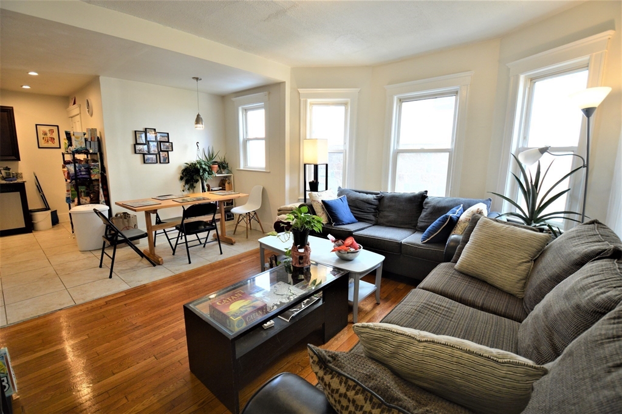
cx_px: 311
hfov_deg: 100.4
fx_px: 259
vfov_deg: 77.2
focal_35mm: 15
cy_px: 207
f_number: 4
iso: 400
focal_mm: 10
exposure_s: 1/60
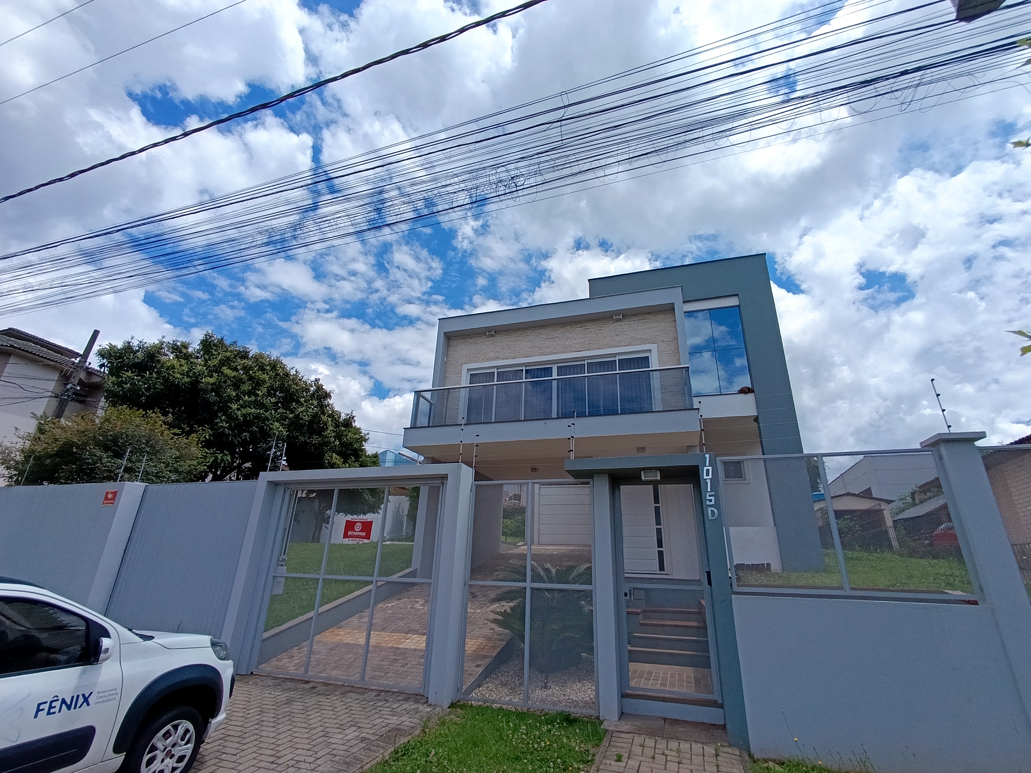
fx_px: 477
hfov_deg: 94.5
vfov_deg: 78.1
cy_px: 386
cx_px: 516
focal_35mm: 16
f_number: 2.2
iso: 50
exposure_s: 1/1880
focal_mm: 1.65
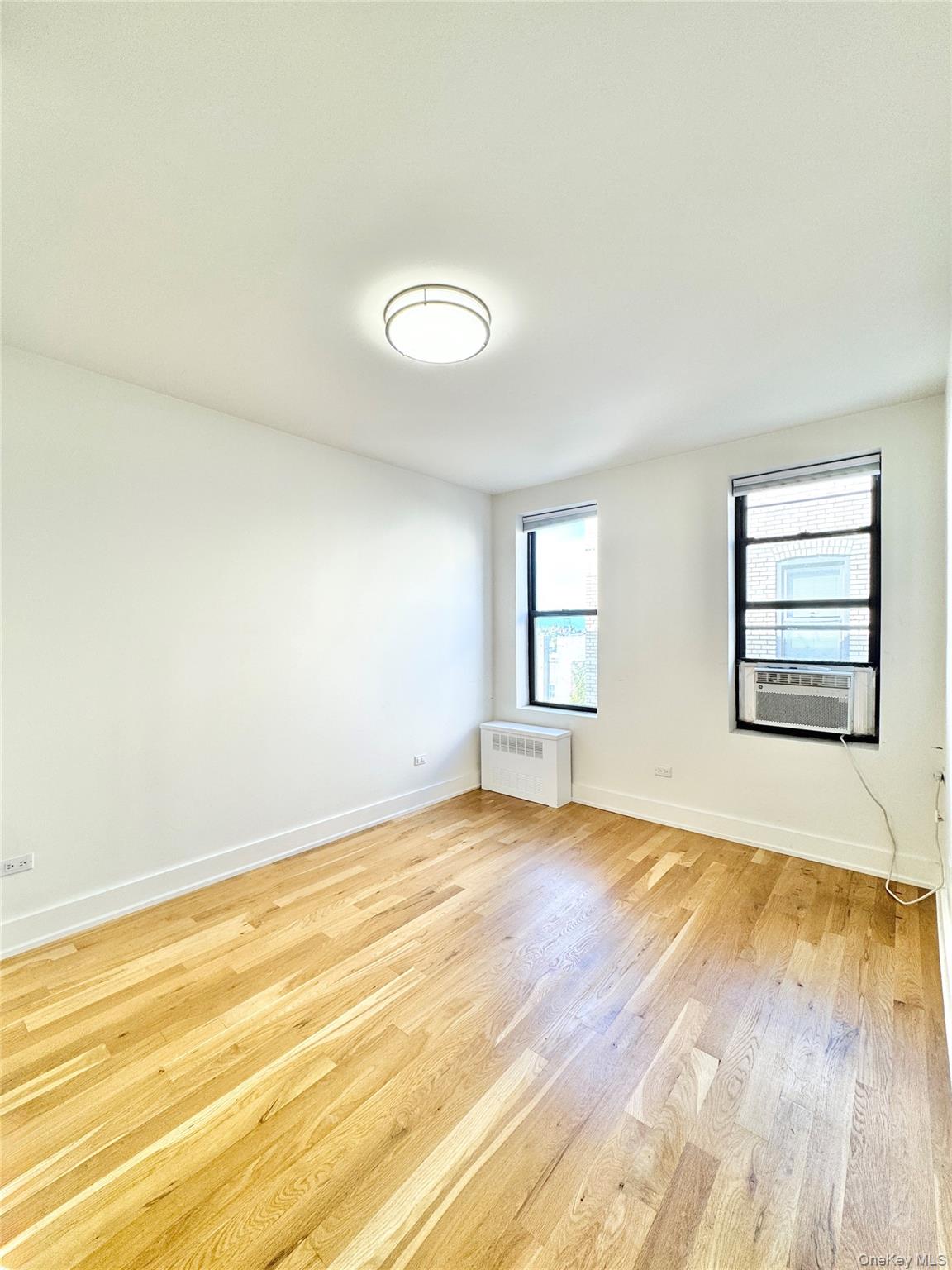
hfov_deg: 85.7
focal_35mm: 14
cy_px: 635
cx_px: 476
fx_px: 513
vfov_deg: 102.1
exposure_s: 1/120
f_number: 2.2
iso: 80
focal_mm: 2.22
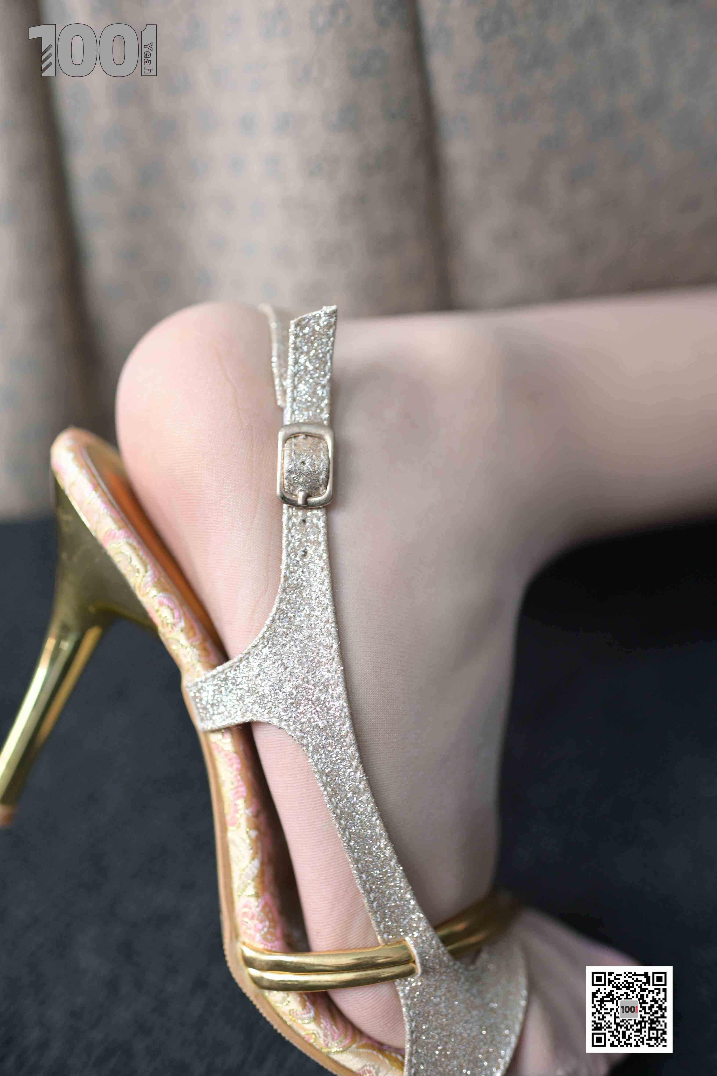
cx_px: 358
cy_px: 538
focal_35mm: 35
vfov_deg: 54.4
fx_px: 1045
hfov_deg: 37.9
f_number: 2.2
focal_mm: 35
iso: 800
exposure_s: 1/200
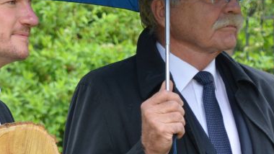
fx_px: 2355
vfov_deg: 3.7
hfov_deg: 6.6
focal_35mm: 324
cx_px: -74
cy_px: 180
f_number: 5.6
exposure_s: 1/125
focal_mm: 56
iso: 400
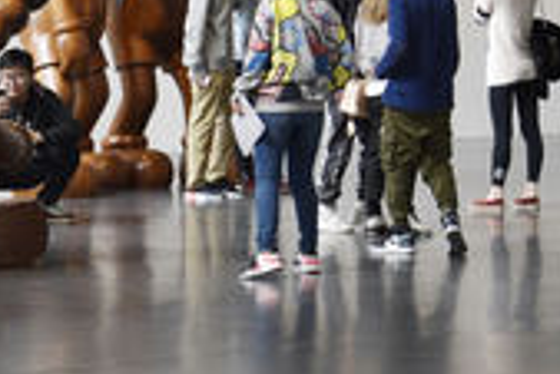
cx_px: 924
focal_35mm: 249
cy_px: -223
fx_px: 3877
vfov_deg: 5.5
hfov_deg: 8.0
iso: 320
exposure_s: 1/160
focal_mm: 70
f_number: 4
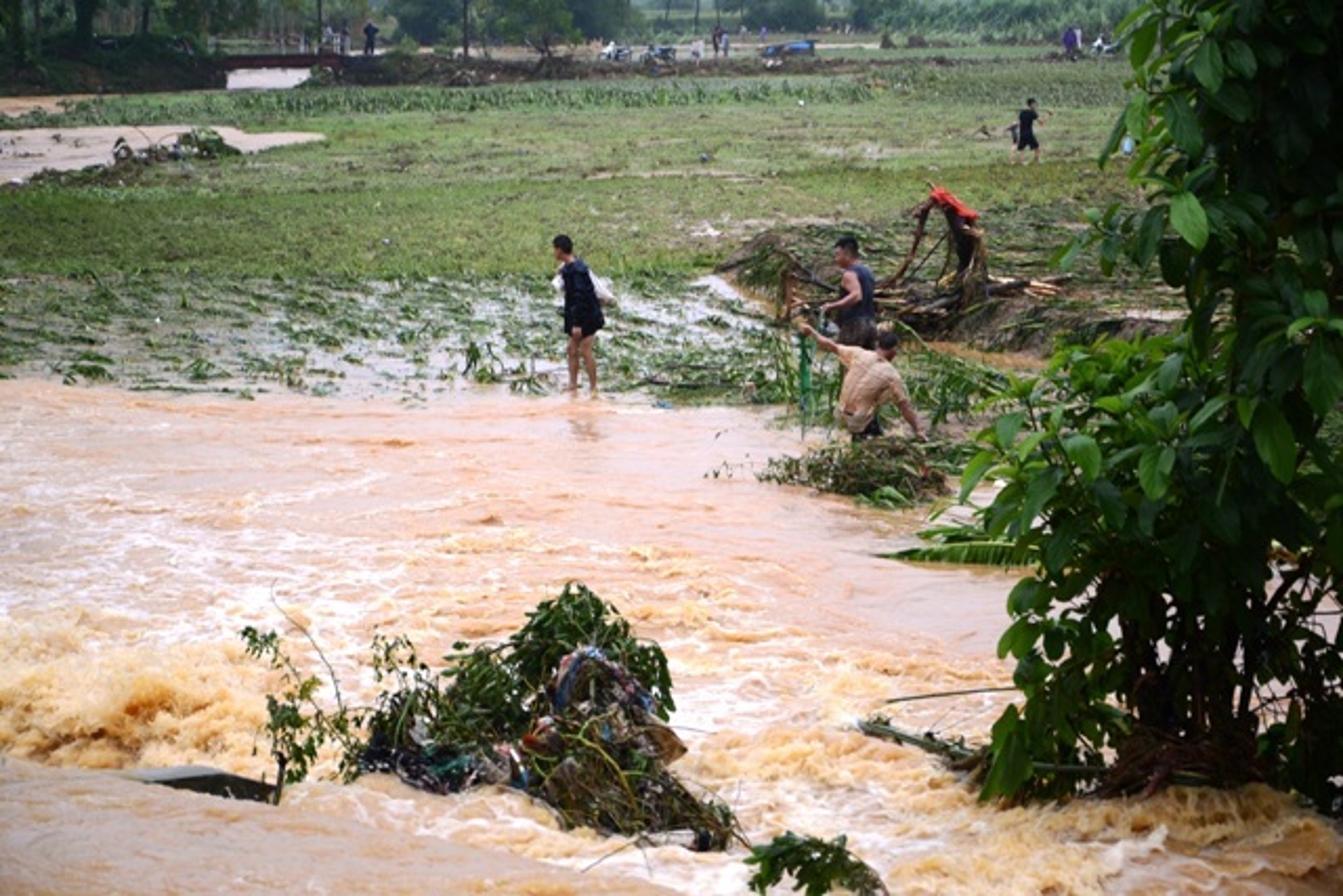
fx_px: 3918
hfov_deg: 19.5
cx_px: 672
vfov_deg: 13.0
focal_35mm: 105
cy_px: 448
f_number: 5.3
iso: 100
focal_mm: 70
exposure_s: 1/100
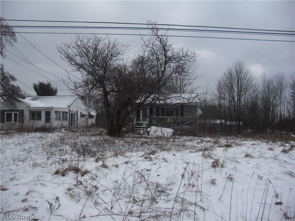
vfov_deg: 39.7
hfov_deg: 51.4
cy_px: 110
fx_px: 307
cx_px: 148
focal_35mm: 36
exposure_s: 1/800
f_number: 2.8
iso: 50
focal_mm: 6.3
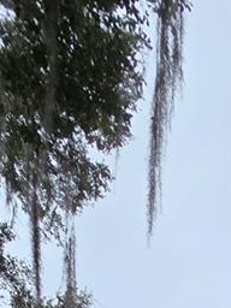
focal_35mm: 61
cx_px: 386
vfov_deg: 17.2
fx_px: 543
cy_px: 673
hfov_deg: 19.5
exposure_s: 1/557
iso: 50
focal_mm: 2.2
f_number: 2.2
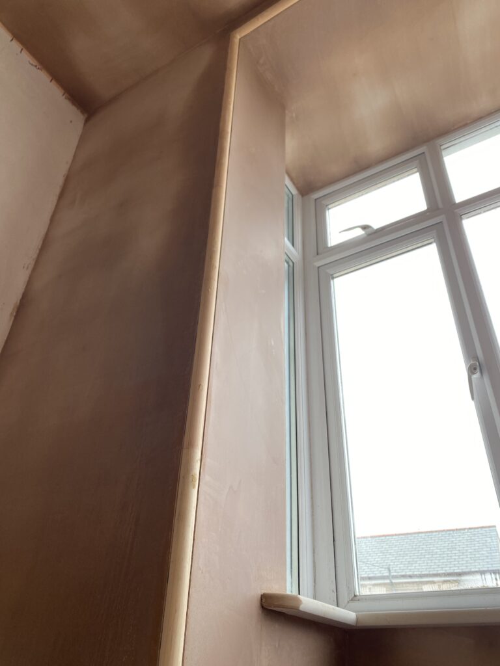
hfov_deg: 53.1
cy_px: 333
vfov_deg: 67.3
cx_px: 250
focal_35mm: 26
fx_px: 501
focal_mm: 4.25
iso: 80
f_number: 1.8
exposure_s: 1/122
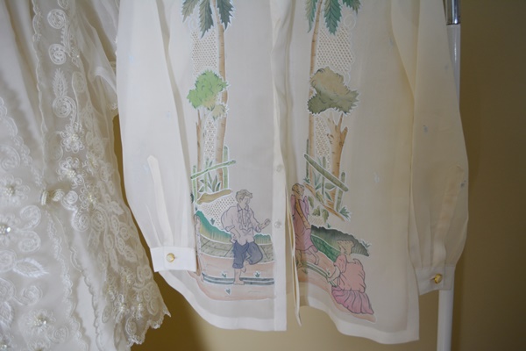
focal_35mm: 30
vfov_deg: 43.6
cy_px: 176
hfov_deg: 61.9
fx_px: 438
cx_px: 263
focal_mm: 20
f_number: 4
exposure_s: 1/60
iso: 500
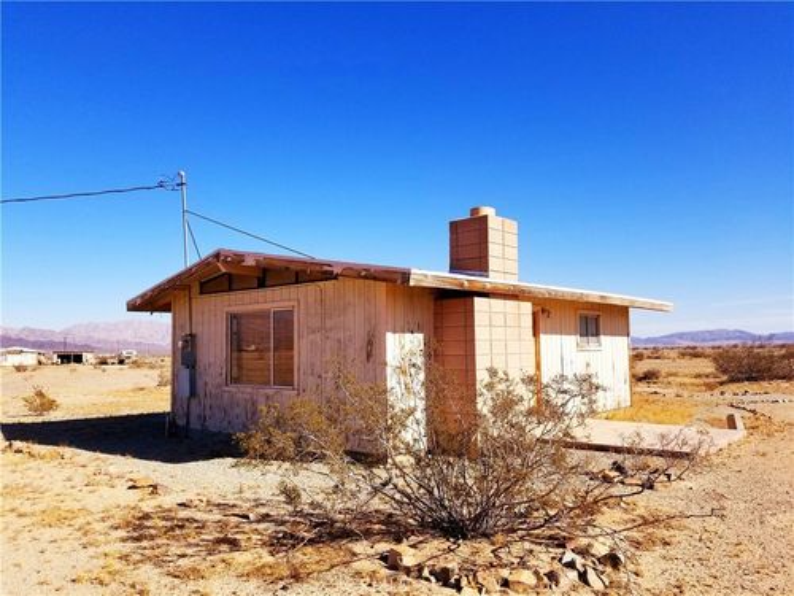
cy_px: 298
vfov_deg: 53.1
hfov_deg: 67.3
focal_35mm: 26
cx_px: 397
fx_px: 596
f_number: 1.7
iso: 50
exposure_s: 1/3368
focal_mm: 4.3
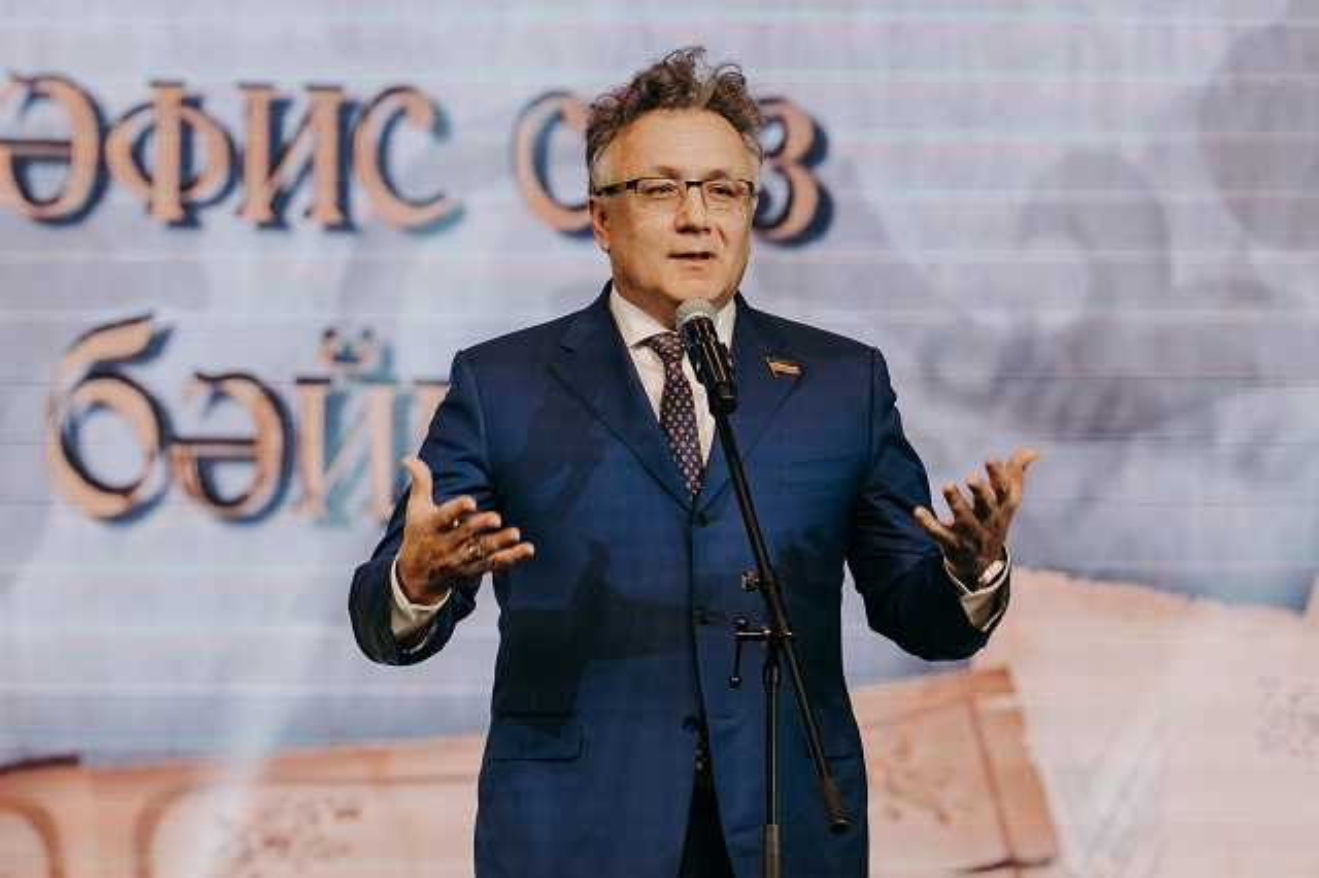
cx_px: 660
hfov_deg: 7.6
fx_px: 9887
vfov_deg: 5.1
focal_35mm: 270
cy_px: 439
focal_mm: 180
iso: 800
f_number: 5
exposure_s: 1/160
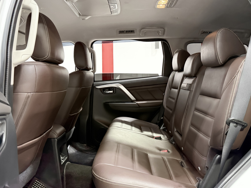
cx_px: 119
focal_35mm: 28
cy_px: 95
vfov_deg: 49.7
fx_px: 203
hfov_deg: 63.4
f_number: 1.78
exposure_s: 1/50
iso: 400
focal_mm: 6.76
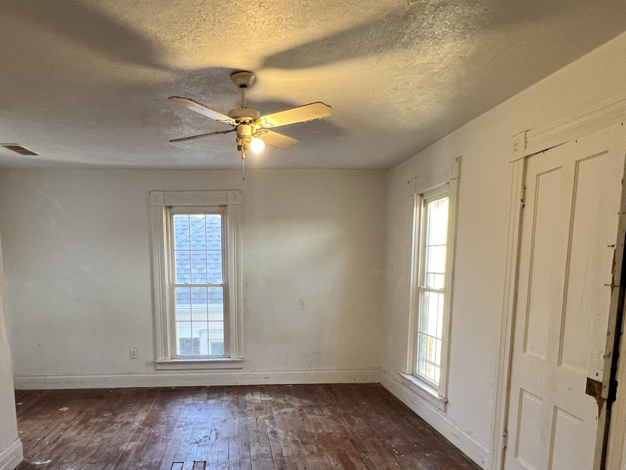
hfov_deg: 71.1
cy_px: 336
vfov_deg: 54.9
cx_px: 264
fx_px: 434
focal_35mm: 24
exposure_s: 1/60
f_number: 1.8
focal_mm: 1.57
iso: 200
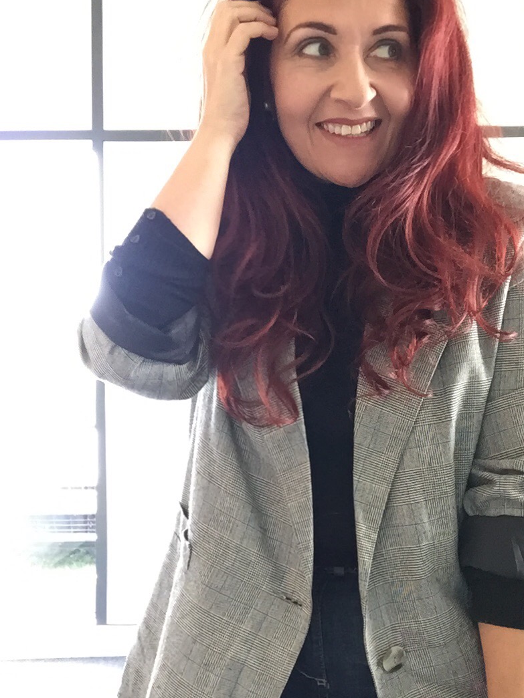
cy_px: 378
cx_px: 283
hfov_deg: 37.7
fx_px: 767
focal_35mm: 38
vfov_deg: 48.9
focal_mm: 2.65
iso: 160
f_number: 2.2
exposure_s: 1/33
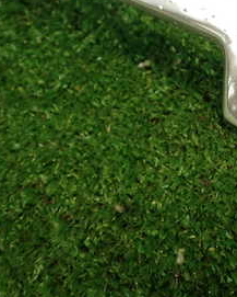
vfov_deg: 34.0
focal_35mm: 54
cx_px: 247
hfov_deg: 26.4
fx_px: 473
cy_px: 73
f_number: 2
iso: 200
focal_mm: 4.5
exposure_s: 1/60
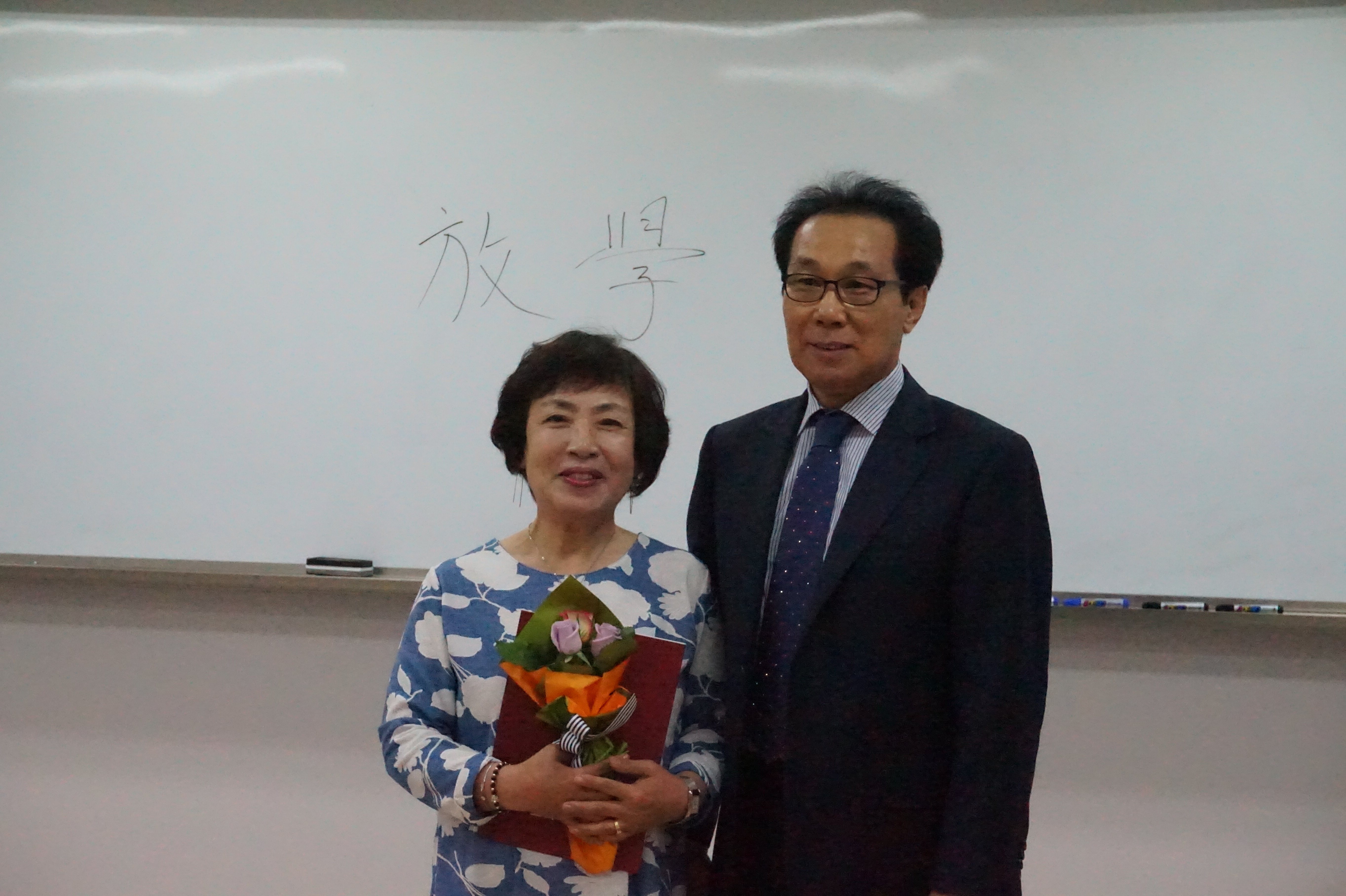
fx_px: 2747
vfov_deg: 18.5
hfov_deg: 27.5
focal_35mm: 74
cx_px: 673
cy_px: 448
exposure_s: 1/800
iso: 12800
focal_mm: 49
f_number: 9
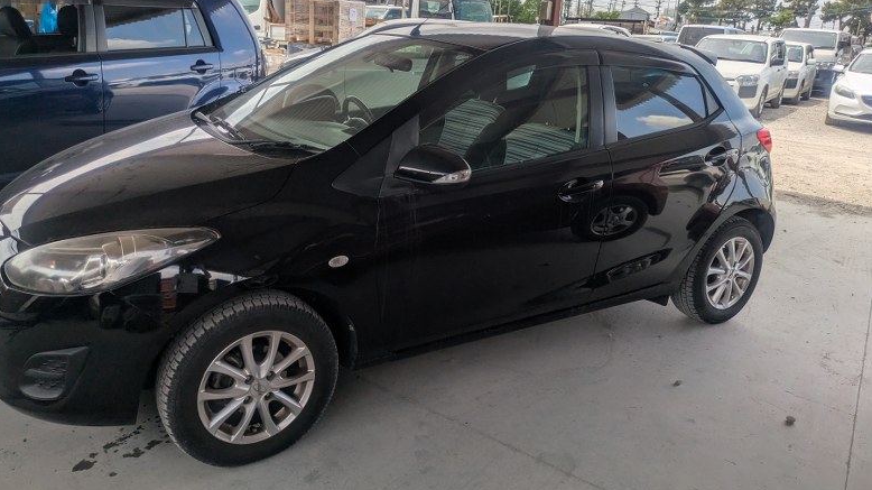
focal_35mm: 28
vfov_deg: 41.2
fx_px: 647
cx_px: 426
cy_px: 184
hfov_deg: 67.9
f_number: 1.89
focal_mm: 5.43
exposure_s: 1/1420
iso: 43
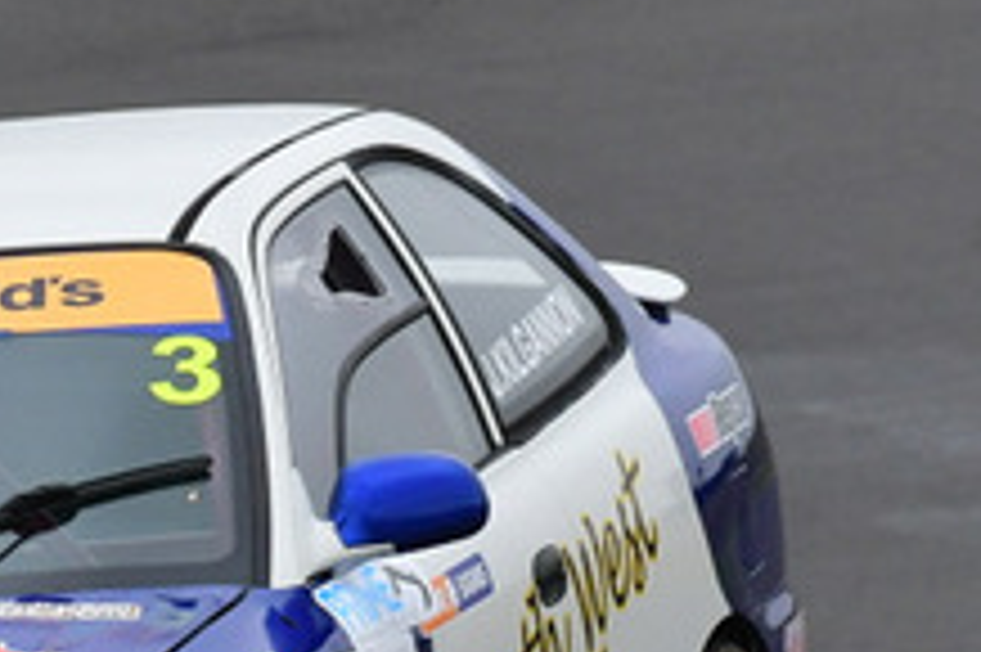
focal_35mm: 2754
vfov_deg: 0.5
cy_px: 301
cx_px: 58
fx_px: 74988
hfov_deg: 0.7
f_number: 9
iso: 1000
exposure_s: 1/640
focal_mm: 500
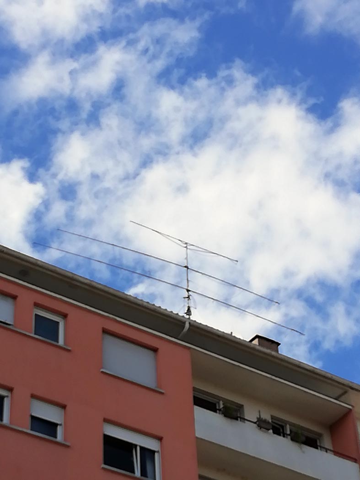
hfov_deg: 14.2
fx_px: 1443
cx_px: 180
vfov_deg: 18.9
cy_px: 240
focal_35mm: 104
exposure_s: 1/2096
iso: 50
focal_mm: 3.21
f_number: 2.2
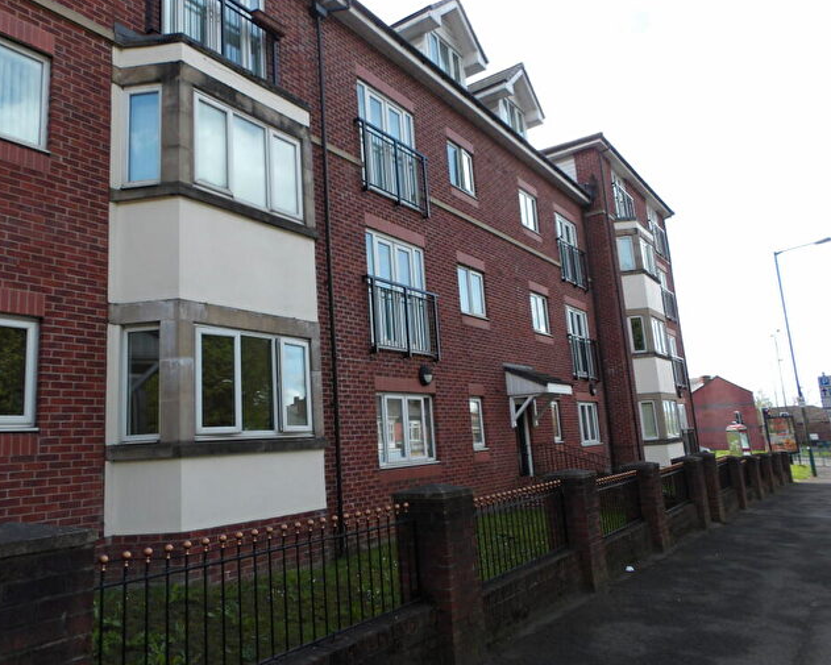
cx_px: 386
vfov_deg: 54.9
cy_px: 326
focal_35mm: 26
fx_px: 640
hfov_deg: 65.9
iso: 100
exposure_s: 1/319
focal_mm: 4.3
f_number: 4.1
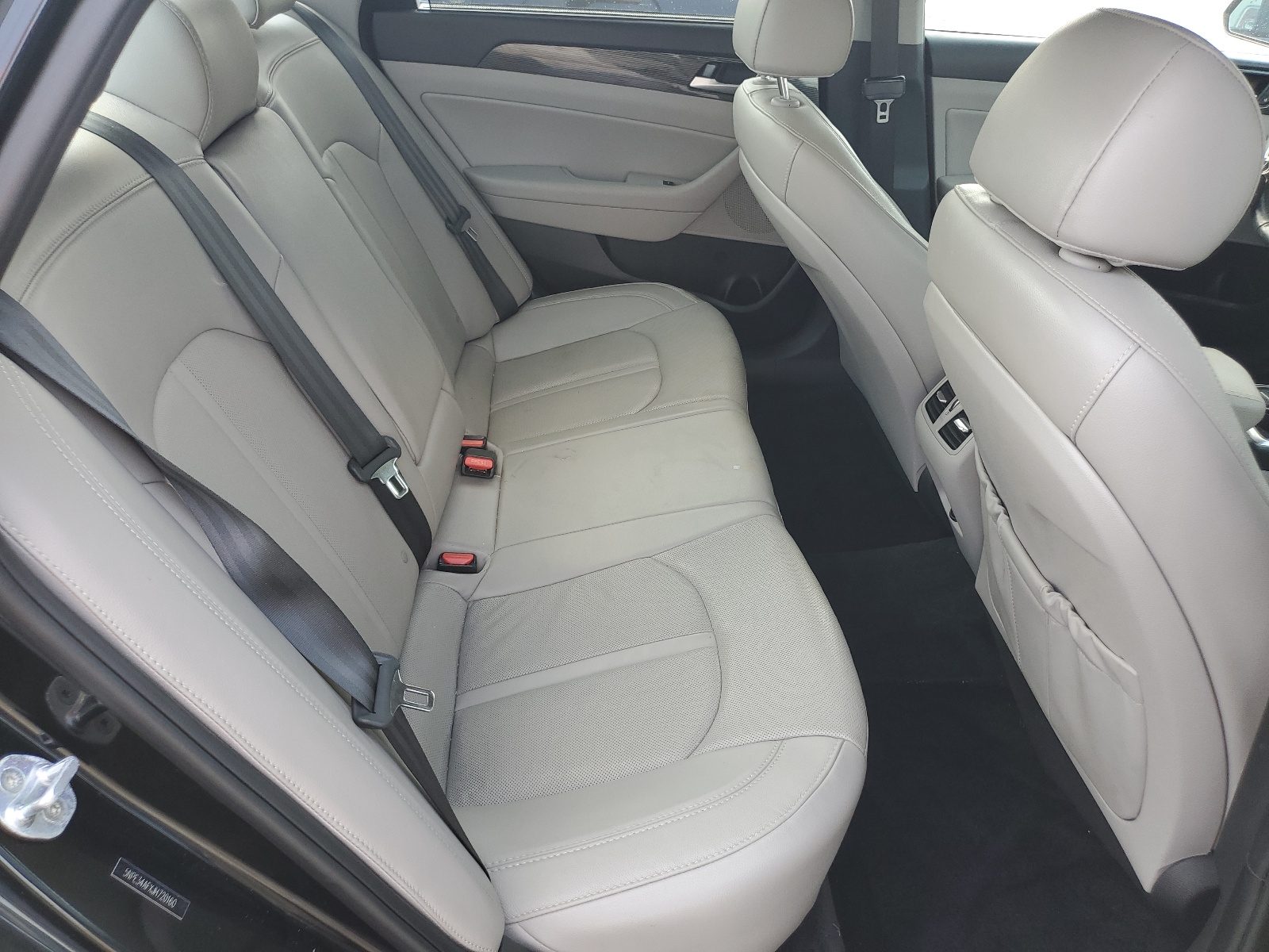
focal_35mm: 26
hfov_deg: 67.3
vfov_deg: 53.1
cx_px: 634
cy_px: 476
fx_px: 953
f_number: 1.5
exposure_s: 1/143
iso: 50
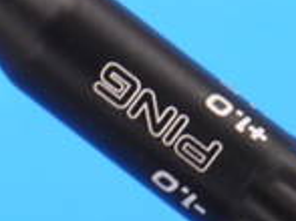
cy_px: 86
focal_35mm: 365
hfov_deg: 5.4
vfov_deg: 4.1
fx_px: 3119
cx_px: 191
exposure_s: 1/80
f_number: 5.6
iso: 640
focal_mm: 42
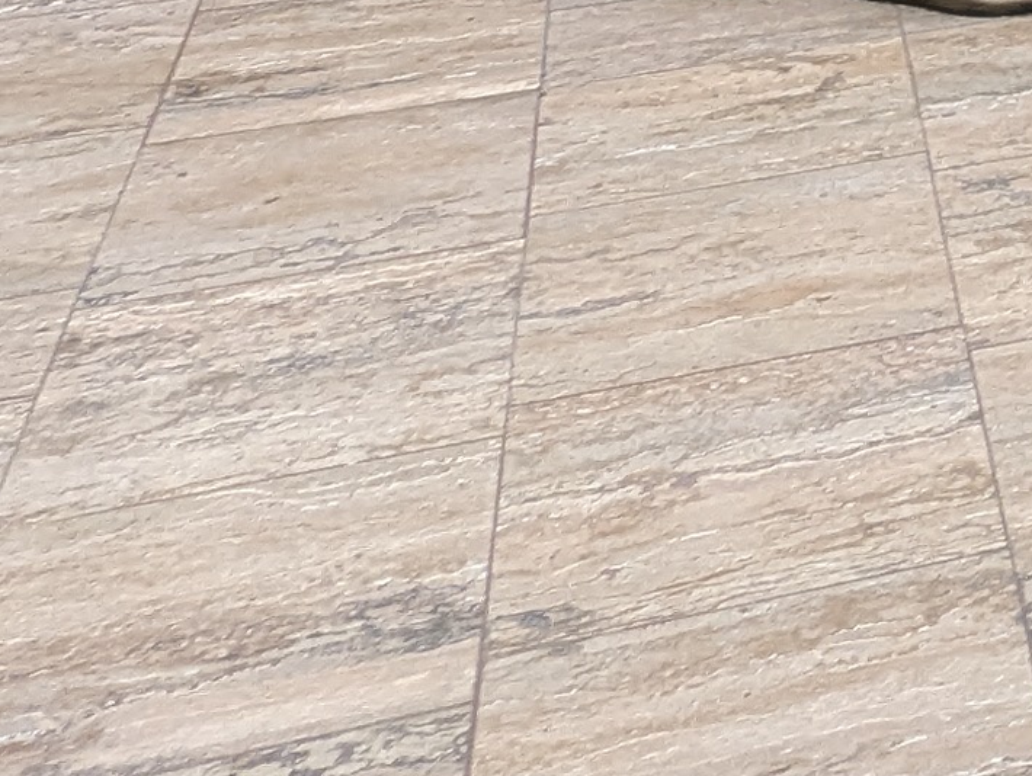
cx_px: 1849
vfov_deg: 13.8
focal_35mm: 92
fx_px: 2746
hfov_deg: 17.4
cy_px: -735
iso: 43
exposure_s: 1/72.6
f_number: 2.2
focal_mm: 2.35
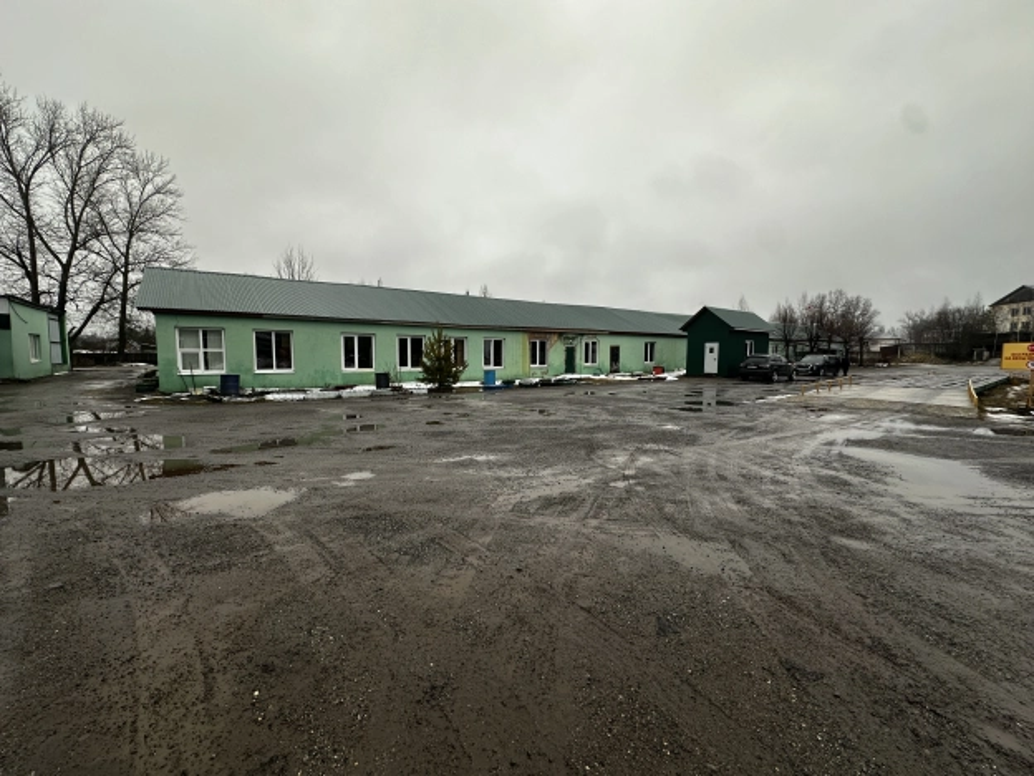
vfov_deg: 85.7
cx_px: 517
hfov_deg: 102.1
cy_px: 388
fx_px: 418
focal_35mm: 14
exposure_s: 1/161
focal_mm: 2.22
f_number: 2.2
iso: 40
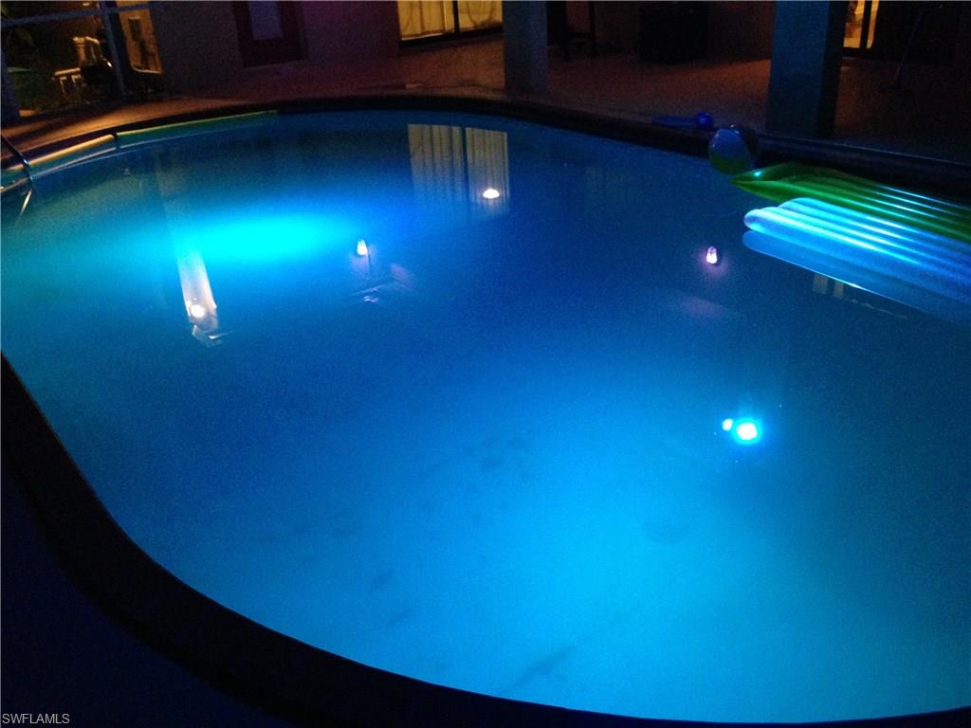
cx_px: 486
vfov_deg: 42.9
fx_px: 926
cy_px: 364
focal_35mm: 33
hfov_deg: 55.4
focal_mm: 4.12
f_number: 2.4
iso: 640
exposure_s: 1/15
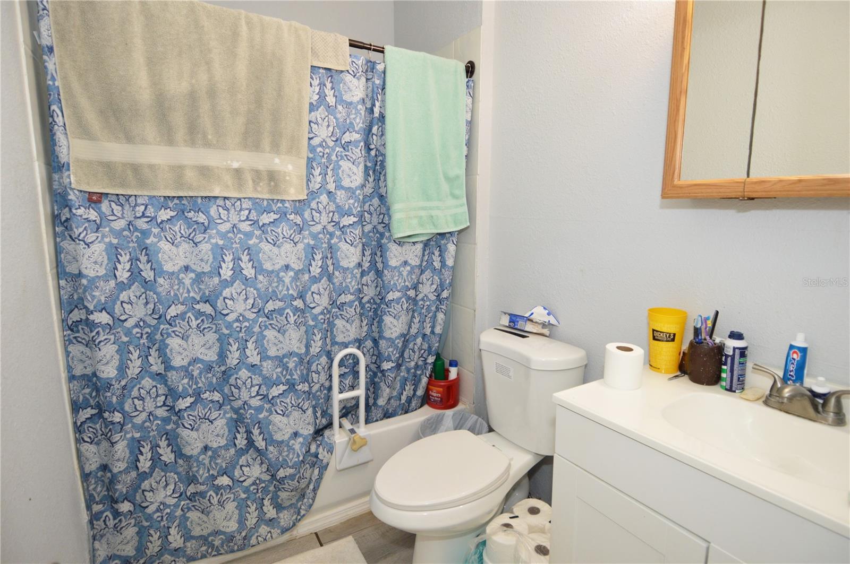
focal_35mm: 18
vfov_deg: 67.3
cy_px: 282
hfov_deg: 90.1
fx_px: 425
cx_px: 425
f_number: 4
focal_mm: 12
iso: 560
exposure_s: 1/60
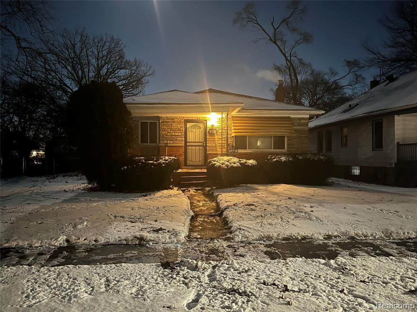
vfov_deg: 53.1
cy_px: 156
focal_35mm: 26
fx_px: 313
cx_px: 208
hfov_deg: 67.3
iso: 640
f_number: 1.6
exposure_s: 1/5
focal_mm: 5.1
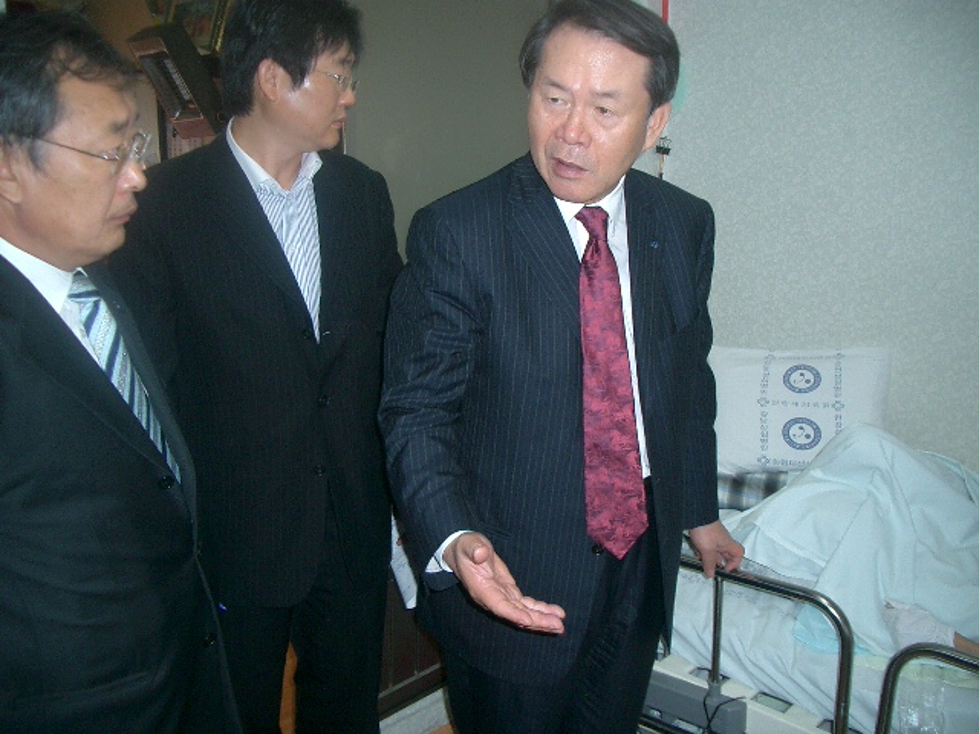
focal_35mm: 35
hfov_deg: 52.6
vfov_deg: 40.7
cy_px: 367
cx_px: 490
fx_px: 990
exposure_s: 1/40
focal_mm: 5.8
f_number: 2.6
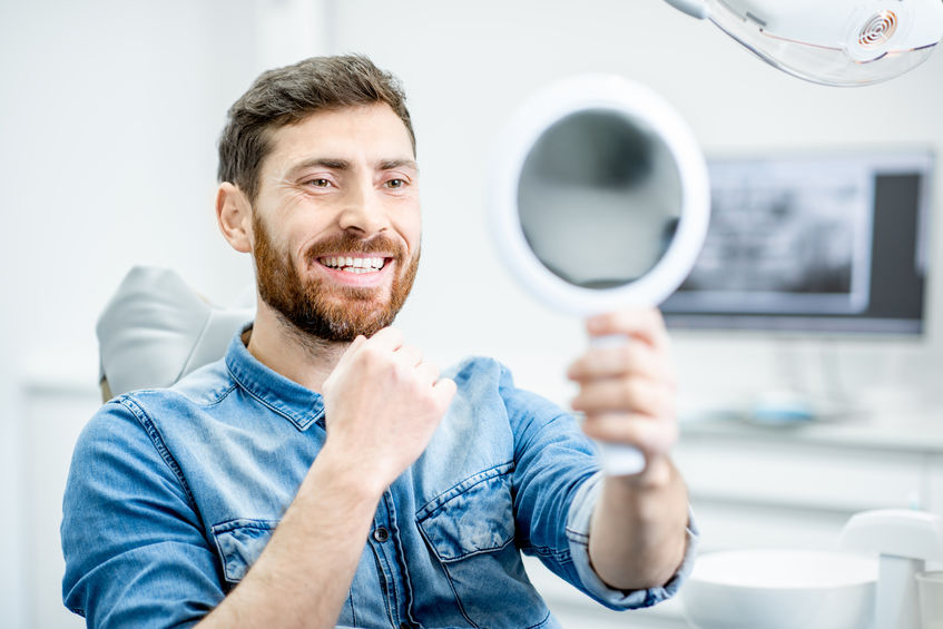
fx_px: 2227
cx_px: 472
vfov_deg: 16.1
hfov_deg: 23.9
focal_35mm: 85
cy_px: 314
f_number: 2.2
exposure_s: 1/200
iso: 250
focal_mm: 85
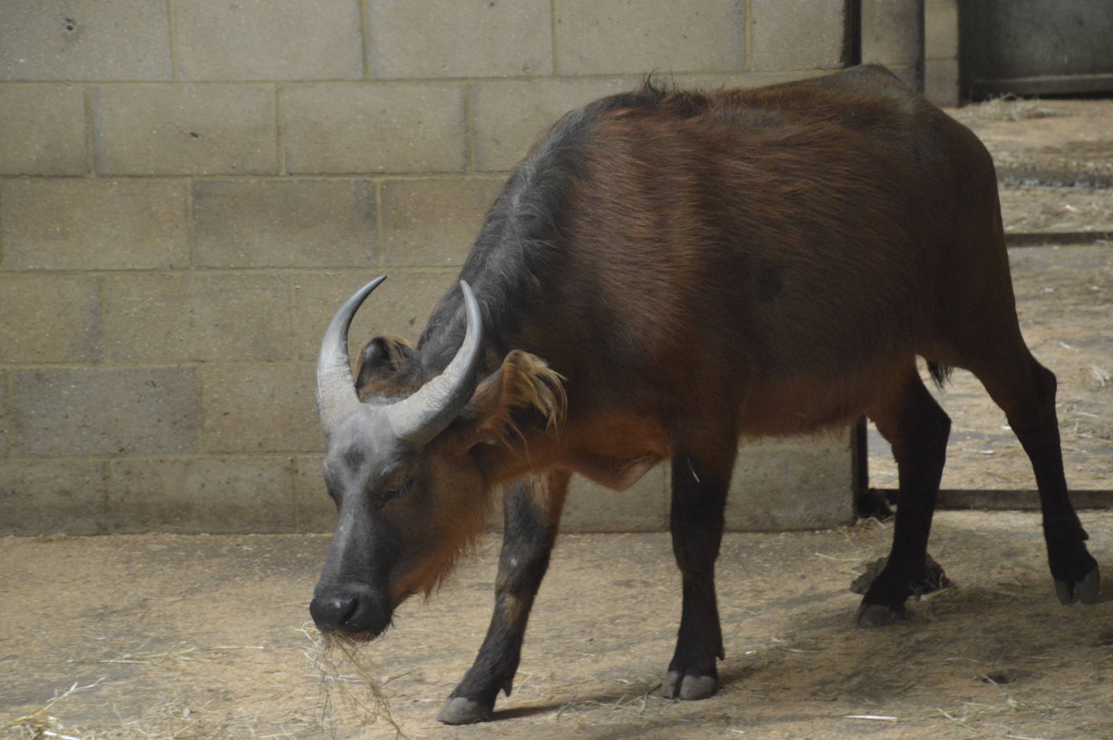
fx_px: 5097
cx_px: 556
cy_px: 370
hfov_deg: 12.5
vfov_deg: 8.3
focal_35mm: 165
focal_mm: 110
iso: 3200
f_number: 5.6
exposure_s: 1/60
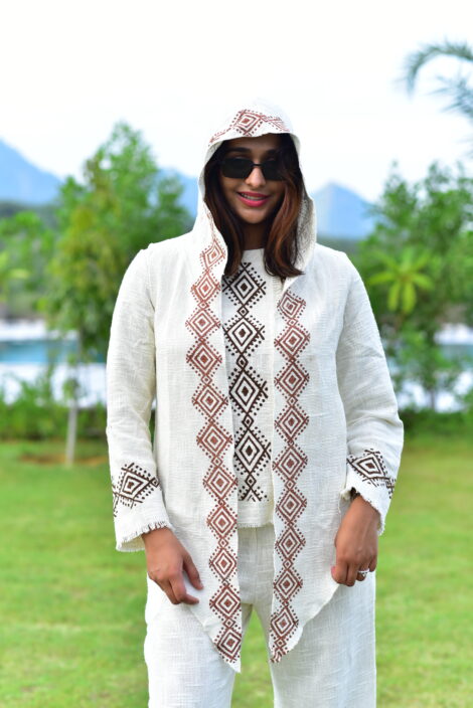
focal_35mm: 85
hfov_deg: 16.1
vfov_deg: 23.9
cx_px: 236
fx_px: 1673
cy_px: 354
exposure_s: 1/320
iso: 320
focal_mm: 85
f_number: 2
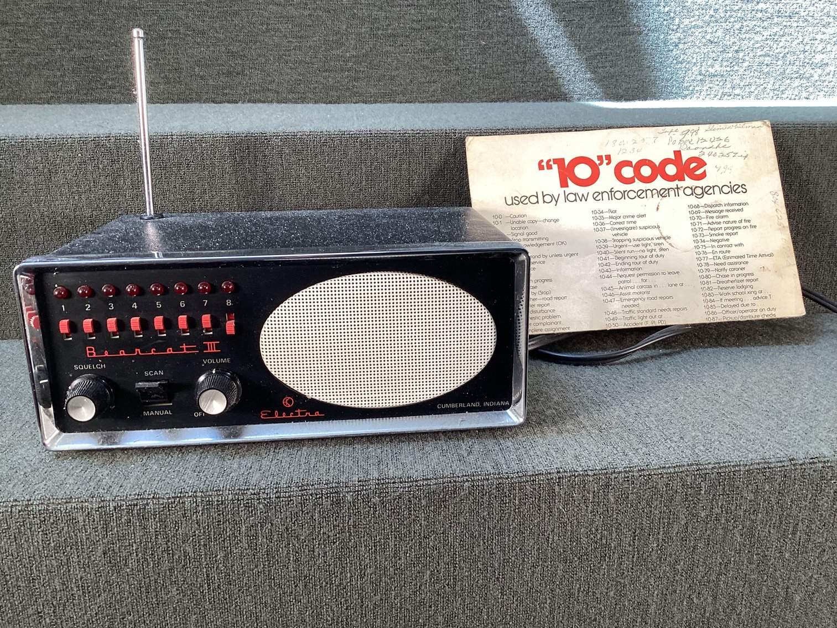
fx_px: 750
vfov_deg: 45.4
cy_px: 314
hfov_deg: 58.3
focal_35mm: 31
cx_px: 418
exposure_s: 1/50
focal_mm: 3.3
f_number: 2.4
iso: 50
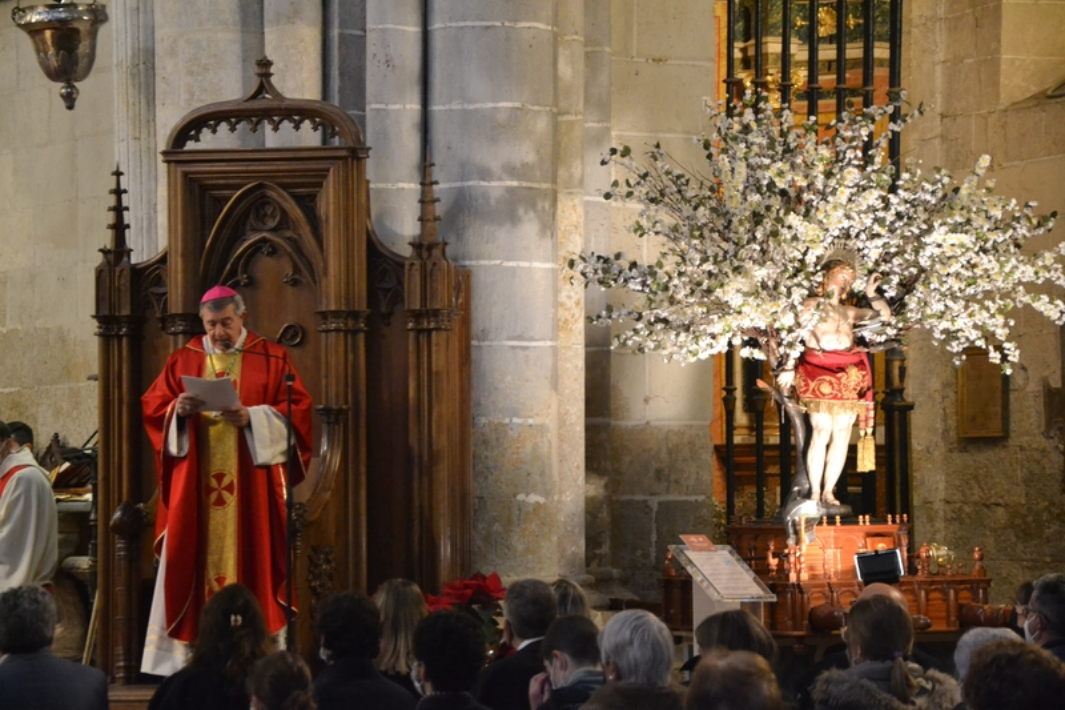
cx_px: 532
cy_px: 355
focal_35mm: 135
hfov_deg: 15.2
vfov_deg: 10.2
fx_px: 3993
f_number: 5.6
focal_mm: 90
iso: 3200
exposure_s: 1/40
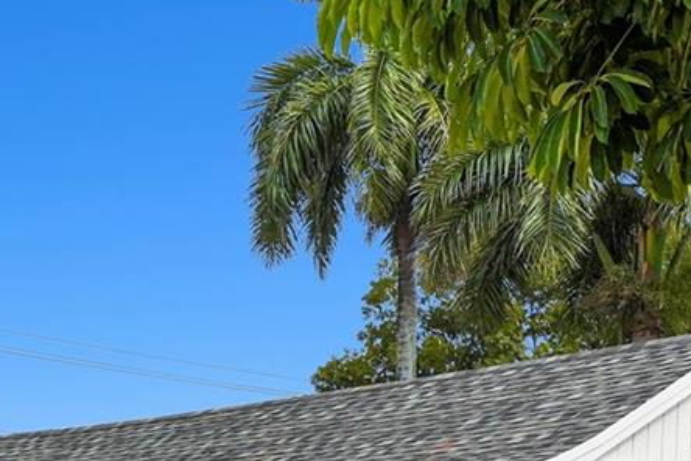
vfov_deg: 11.8
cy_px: 793
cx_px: -37
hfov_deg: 18.3
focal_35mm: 108
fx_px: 2073
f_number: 8
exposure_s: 1/1000
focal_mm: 20
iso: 125
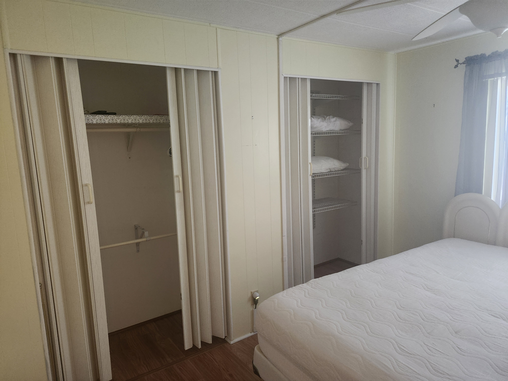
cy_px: 190
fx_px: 338
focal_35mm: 23
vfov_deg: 58.9
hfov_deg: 73.9
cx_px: 254
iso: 800
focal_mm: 5.54
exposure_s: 1/60
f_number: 1.8
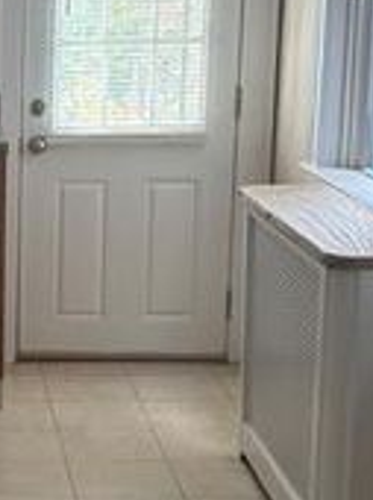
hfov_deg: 13.6
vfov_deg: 19.3
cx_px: -188
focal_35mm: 102
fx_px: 1469
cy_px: 260
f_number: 1.6
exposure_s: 1/121
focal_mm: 5.96
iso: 125
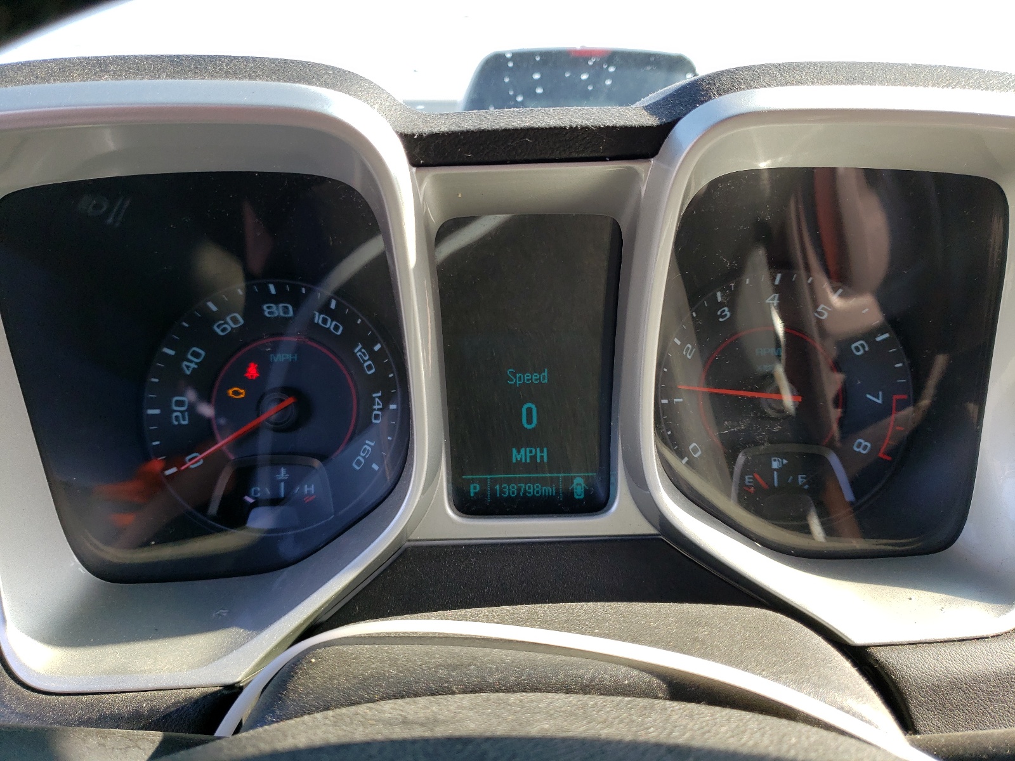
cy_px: 380
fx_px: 762
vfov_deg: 53.1
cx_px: 508
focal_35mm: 26
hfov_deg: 67.3
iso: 50
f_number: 1.5
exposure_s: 1/370
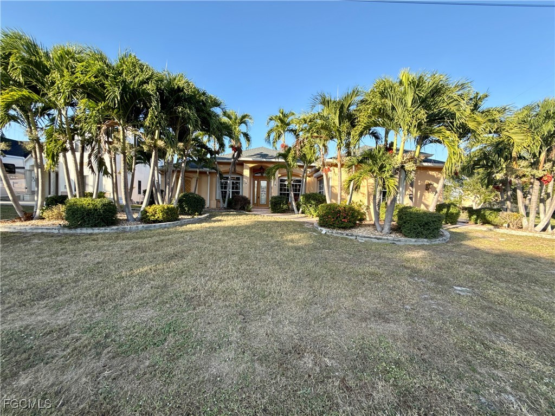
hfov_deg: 102.1
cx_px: 278
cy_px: 208
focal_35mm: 14
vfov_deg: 85.7
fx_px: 224
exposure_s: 1/569
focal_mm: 2.22
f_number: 2.2
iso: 64
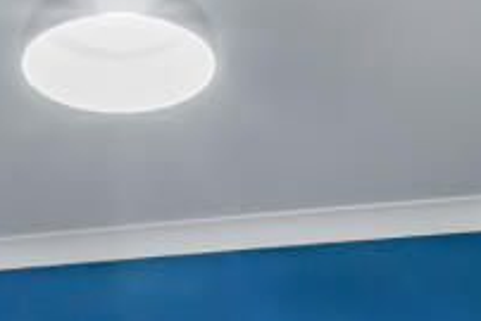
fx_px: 1016
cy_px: 611
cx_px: 107
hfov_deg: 26.2
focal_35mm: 76
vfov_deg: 15.1
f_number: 9
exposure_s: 1/8
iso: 320
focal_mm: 10
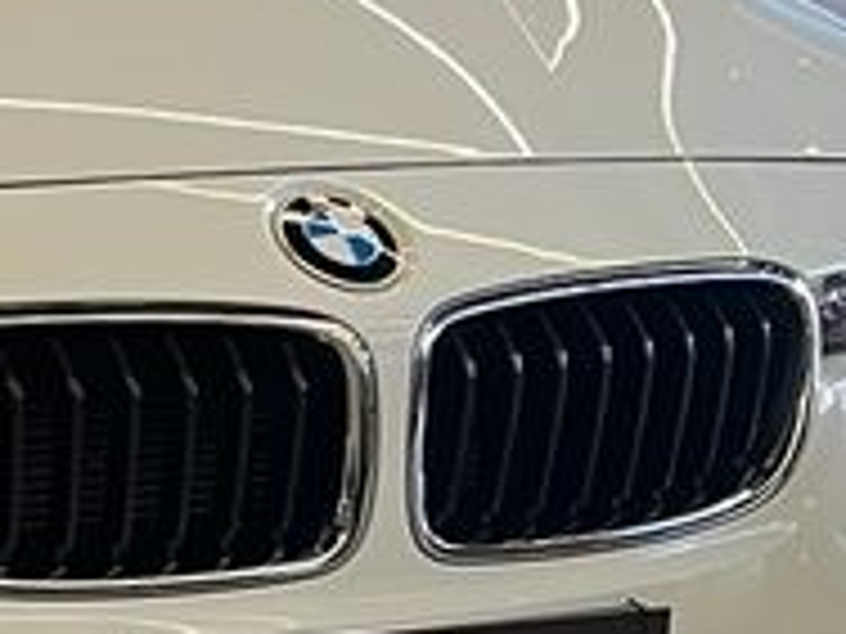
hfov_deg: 16.8
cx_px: -194
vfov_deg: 13.2
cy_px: 234
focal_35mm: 112
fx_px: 2737
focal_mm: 5.7
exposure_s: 1/60
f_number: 1.5
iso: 100
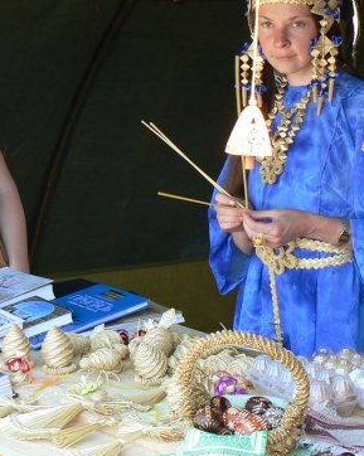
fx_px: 1456
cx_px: 228
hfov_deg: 14.2
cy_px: 217
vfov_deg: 17.8
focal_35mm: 108
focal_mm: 8.3
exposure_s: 1/100
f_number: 4
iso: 80
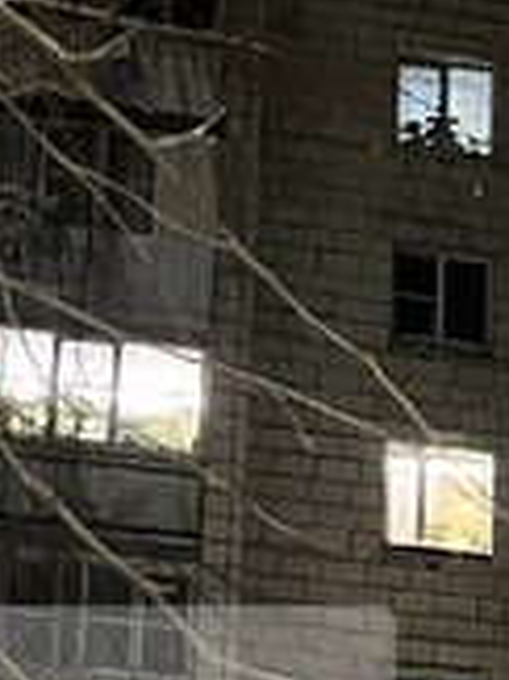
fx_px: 3004
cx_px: 726
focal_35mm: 153
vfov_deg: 12.6
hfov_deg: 9.5
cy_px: 830
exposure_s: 1/33
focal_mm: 5.1
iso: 640
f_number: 1.6
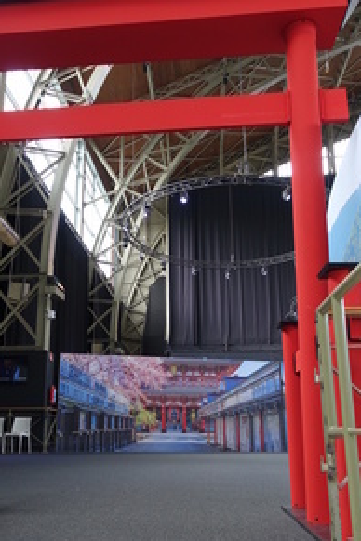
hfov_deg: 39.8
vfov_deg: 57.0
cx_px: 140
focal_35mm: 33
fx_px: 496
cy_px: 305
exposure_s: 1/60
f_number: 2.8
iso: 125
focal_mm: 8.8
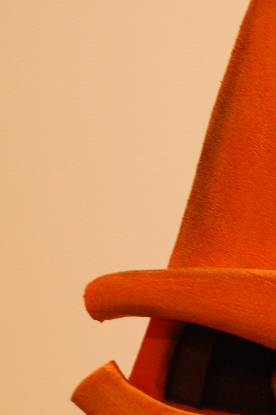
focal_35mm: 150
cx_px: 391
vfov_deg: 13.7
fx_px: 1729
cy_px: 209
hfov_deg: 8.9
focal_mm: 32
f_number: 4.8
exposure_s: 1/10
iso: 800
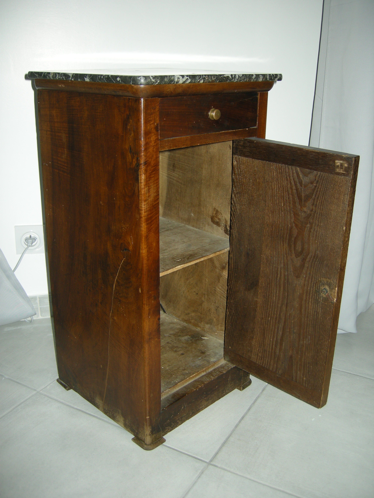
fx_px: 519
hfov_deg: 39.7
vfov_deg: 51.4
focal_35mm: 36
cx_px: 187
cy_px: 249
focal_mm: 7.5
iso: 64
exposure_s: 1/60
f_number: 2.7
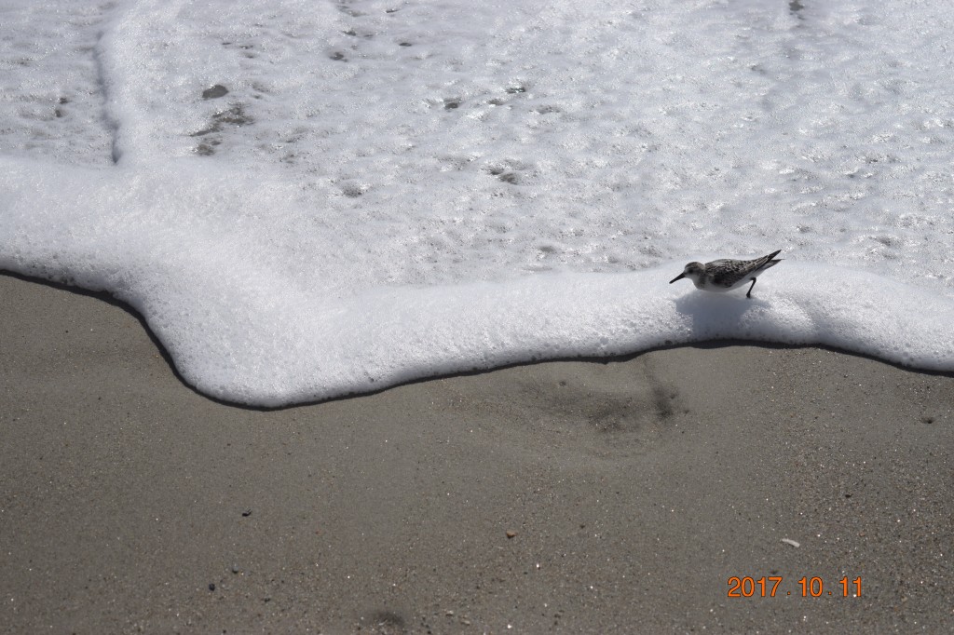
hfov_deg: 24.6
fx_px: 2185
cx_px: 477
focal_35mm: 82
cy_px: 318
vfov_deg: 16.5
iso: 200
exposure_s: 1/4000
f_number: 5.6
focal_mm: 55
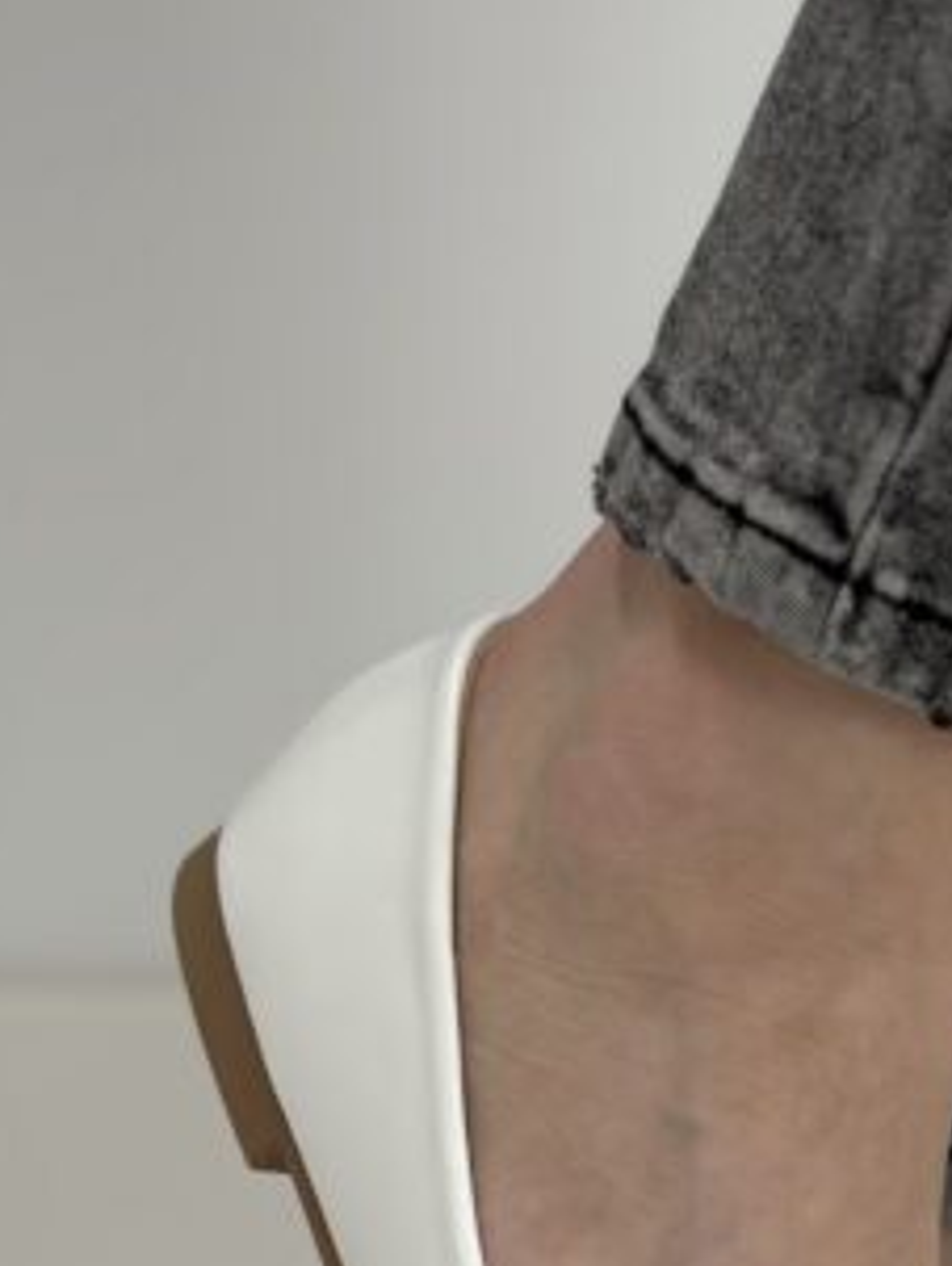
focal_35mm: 127
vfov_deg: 15.4
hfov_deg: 11.5
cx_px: 1032
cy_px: 1094
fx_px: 4650
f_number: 1.78
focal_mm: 6.86
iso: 125
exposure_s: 1/100
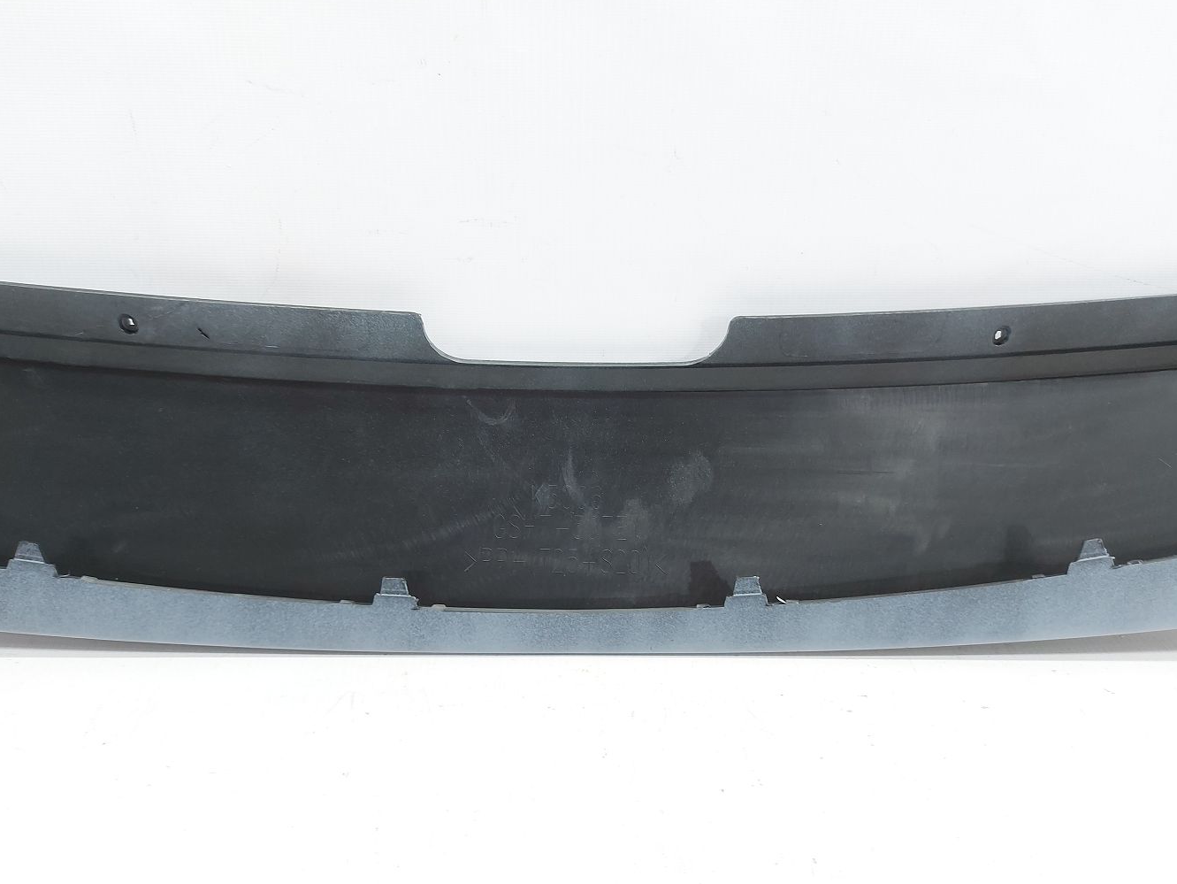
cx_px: 596
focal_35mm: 25
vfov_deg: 54.9
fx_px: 850
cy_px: 434
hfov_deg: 69.4
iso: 80
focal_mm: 5.23
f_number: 1.8
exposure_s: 1/50
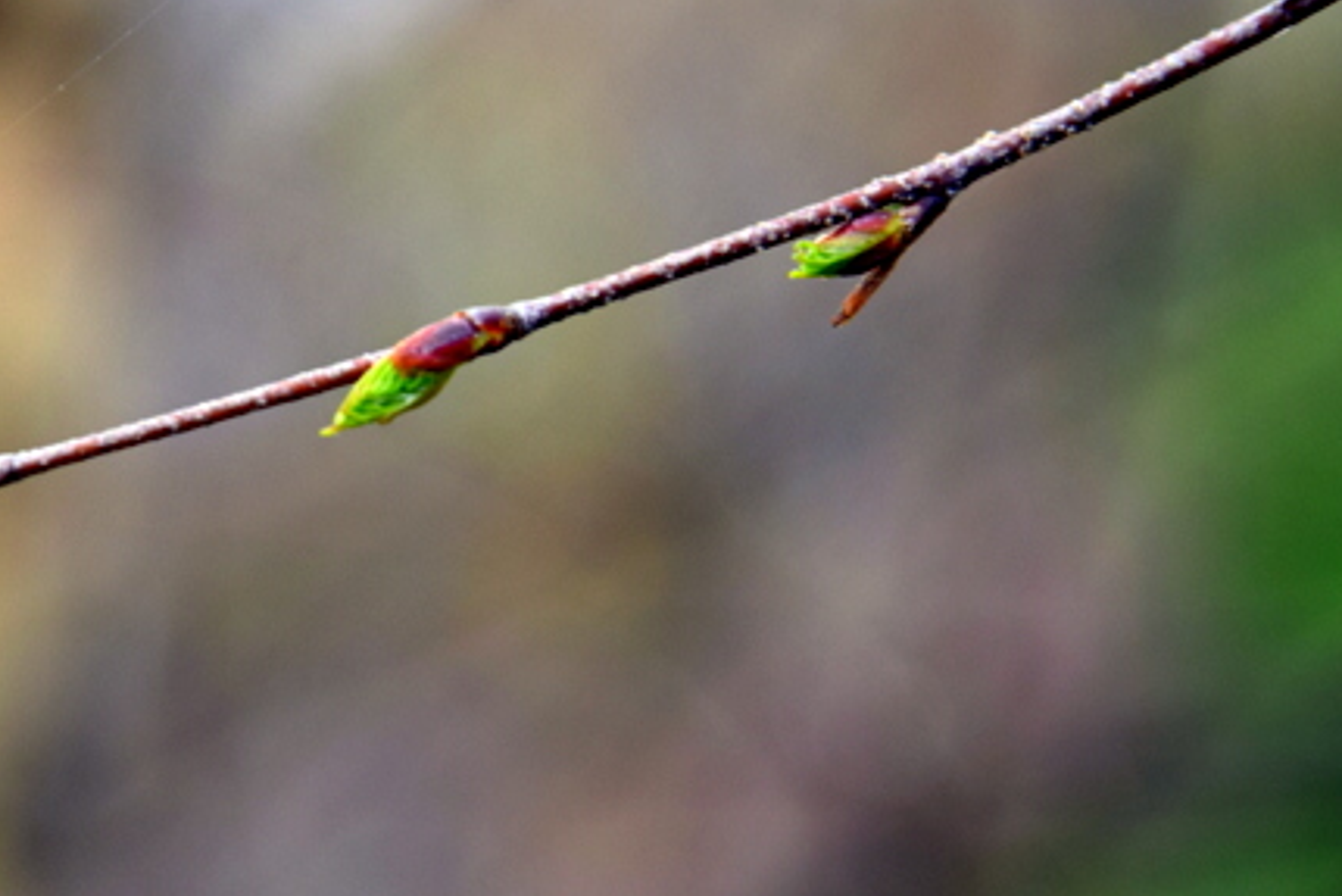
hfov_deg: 7.0
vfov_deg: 4.7
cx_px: 418
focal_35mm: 293
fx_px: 10923
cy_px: 456
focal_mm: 105
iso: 400
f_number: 8
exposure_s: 1/160
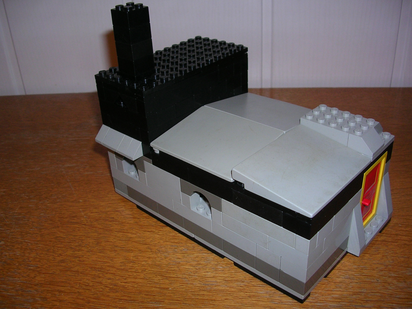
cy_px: 154
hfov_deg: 49.0
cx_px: 206
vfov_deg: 37.7
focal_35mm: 38
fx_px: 452
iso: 50
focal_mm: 5.8
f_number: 2.8
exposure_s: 1/60.1
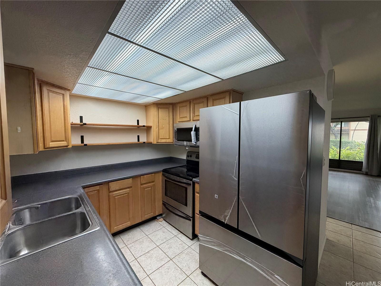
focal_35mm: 14
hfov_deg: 102.1
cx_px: 190
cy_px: 143
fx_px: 154
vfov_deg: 85.7
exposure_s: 1/120
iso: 160
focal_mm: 2.22
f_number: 2.2
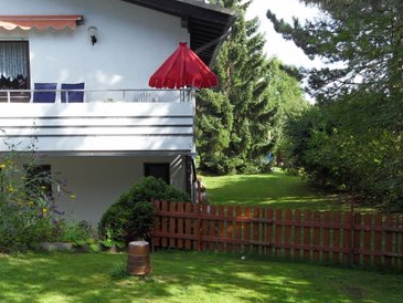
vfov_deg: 31.5
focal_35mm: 46
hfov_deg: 41.2
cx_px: 209
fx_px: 536
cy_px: 171
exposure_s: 1/250
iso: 80
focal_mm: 6.3
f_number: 3.5
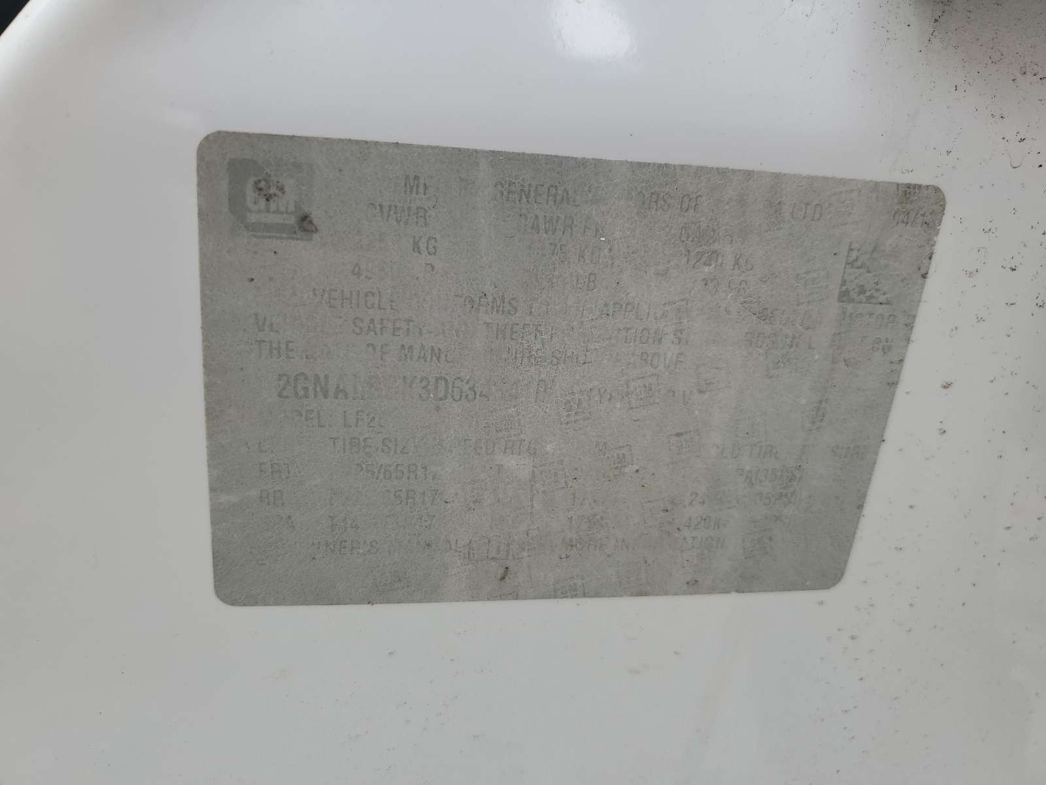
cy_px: 392
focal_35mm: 26
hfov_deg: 67.3
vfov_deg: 53.1
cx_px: 523
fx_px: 786
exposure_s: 1/185
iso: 50
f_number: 1.5
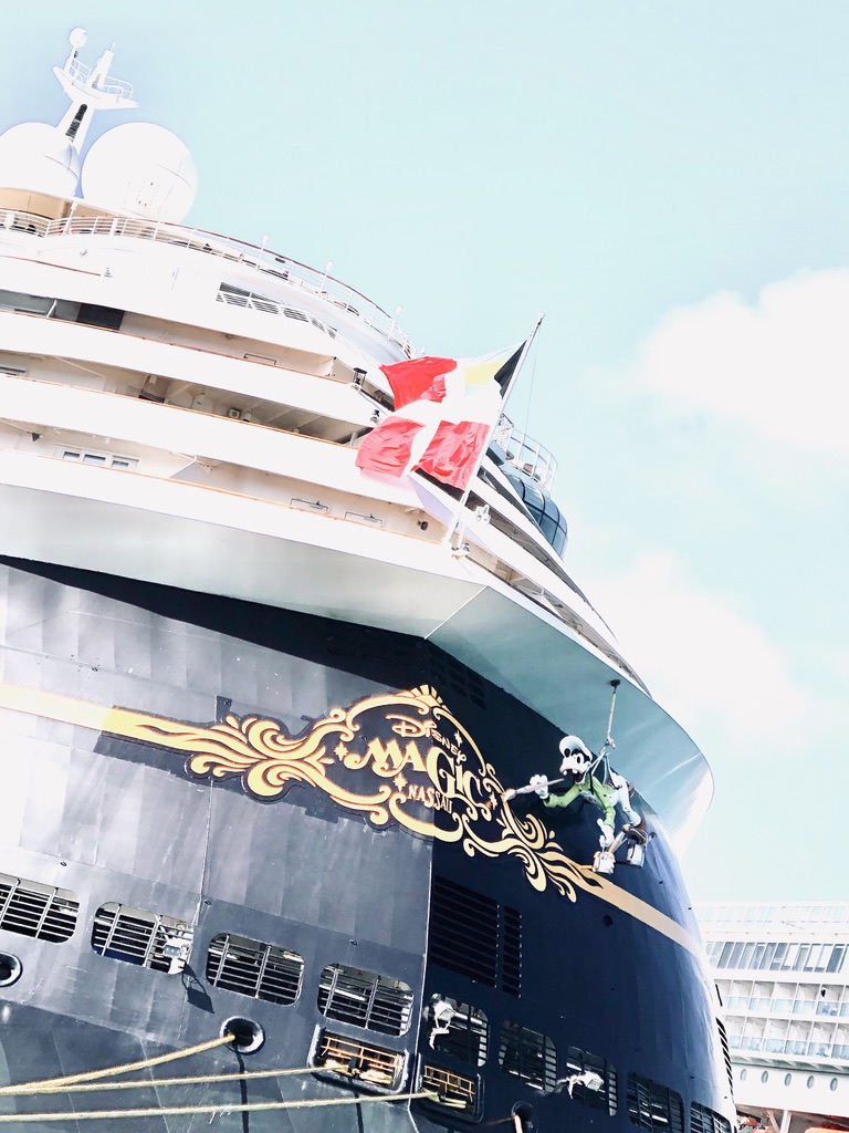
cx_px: 424
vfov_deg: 33.8
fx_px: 1864
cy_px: 566
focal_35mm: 57
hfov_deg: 25.7
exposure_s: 1/1021
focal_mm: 6.6
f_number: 2.8
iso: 20
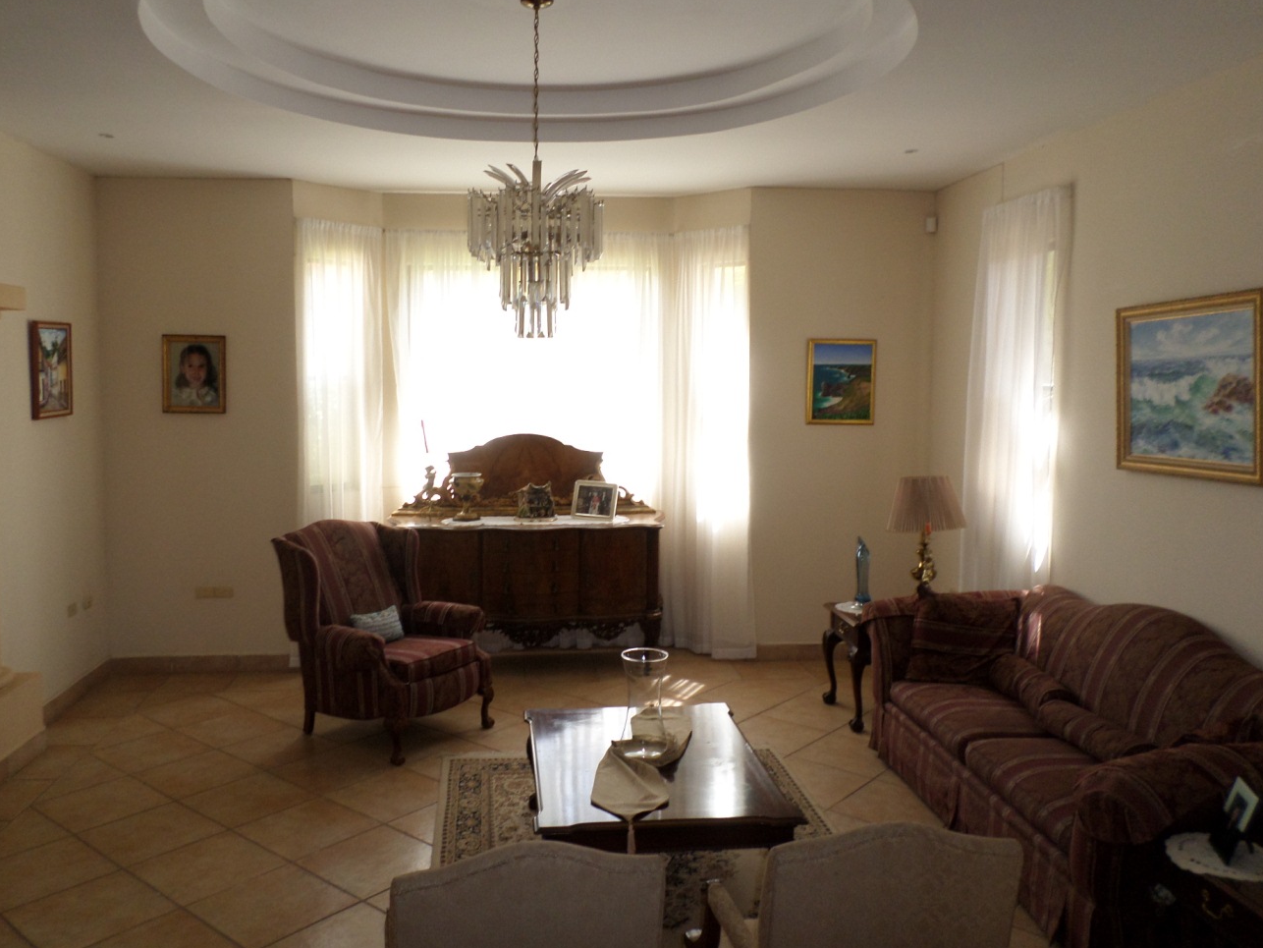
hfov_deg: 65.3
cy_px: 444
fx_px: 985
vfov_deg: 51.3
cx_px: 600
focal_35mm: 27
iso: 100
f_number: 2.5
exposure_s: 1/60
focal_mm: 4.5
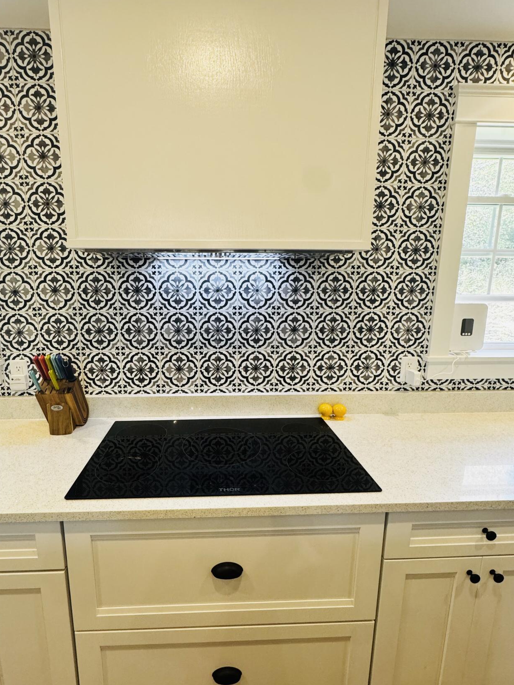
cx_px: 221
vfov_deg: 91.0
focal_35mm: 17
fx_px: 337
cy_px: 344
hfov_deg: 74.3
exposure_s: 1/120
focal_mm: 2.22
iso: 250
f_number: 2.2
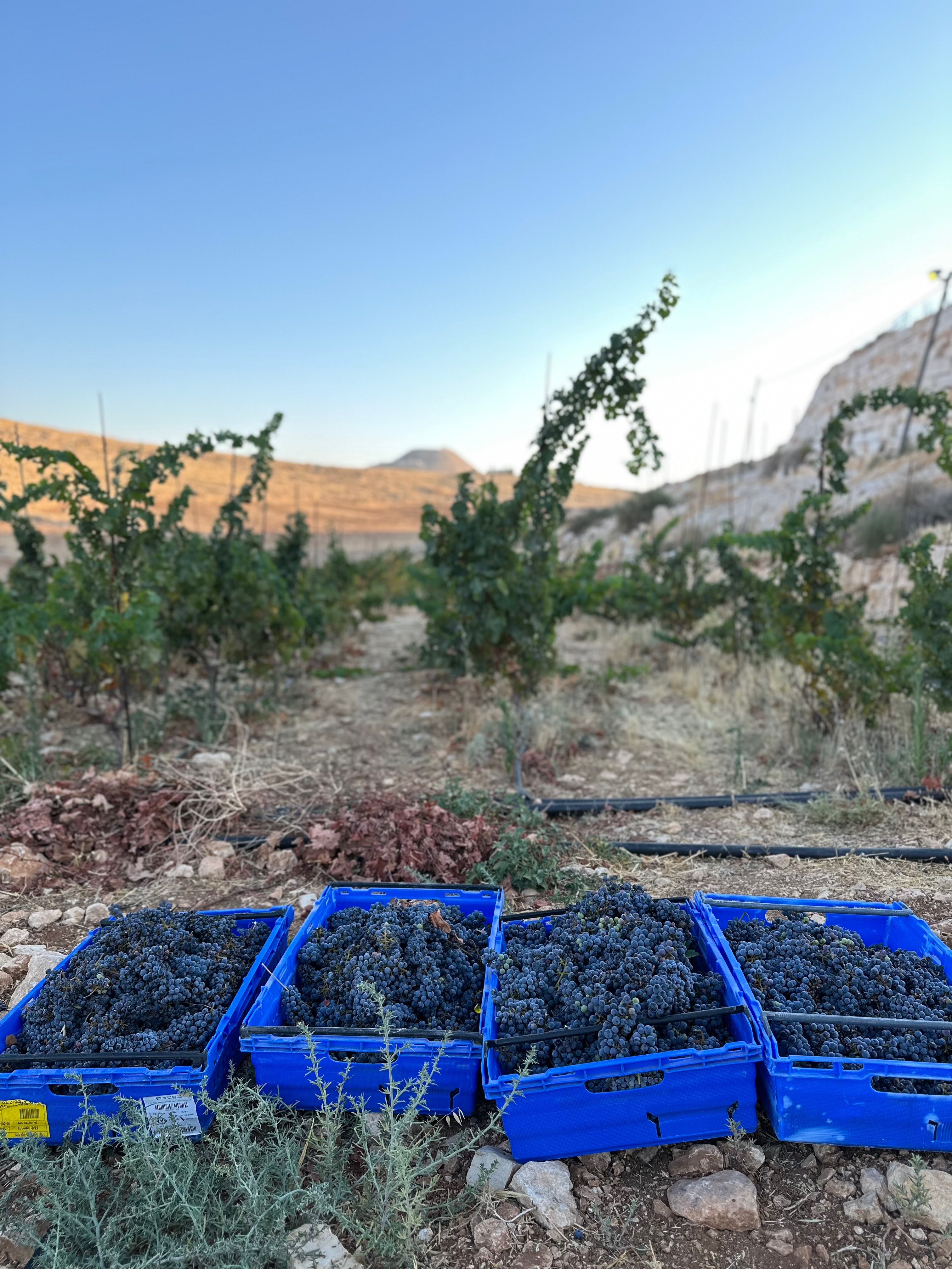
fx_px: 880
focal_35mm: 24
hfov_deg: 56.8
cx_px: 476
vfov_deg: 71.6
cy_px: 634
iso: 80
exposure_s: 1/229
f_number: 1.78
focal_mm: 6.86
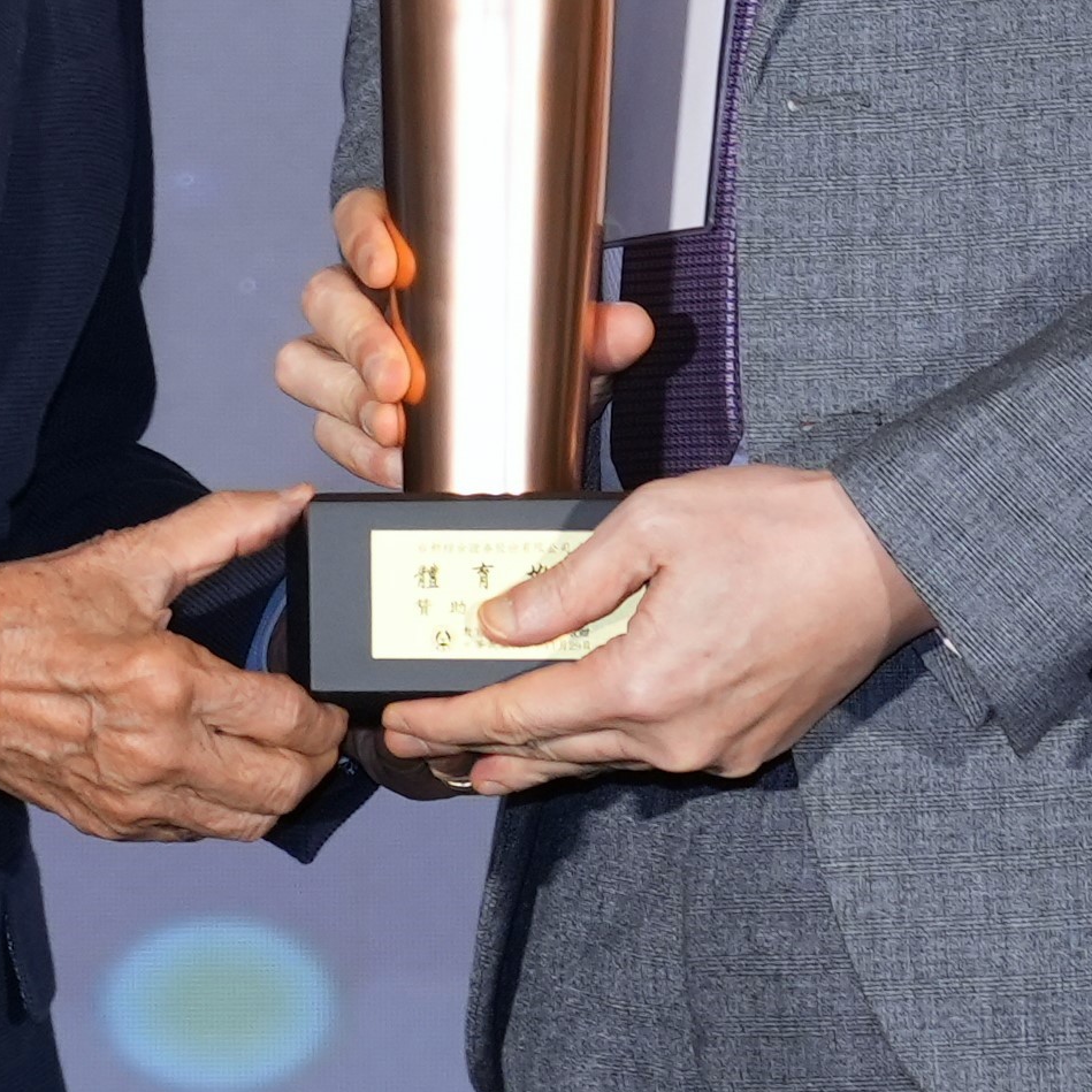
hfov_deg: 3.6
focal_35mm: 486
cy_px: -505
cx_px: 384
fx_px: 17346
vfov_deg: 3.6
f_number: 4
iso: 800
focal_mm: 86
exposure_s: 1/125
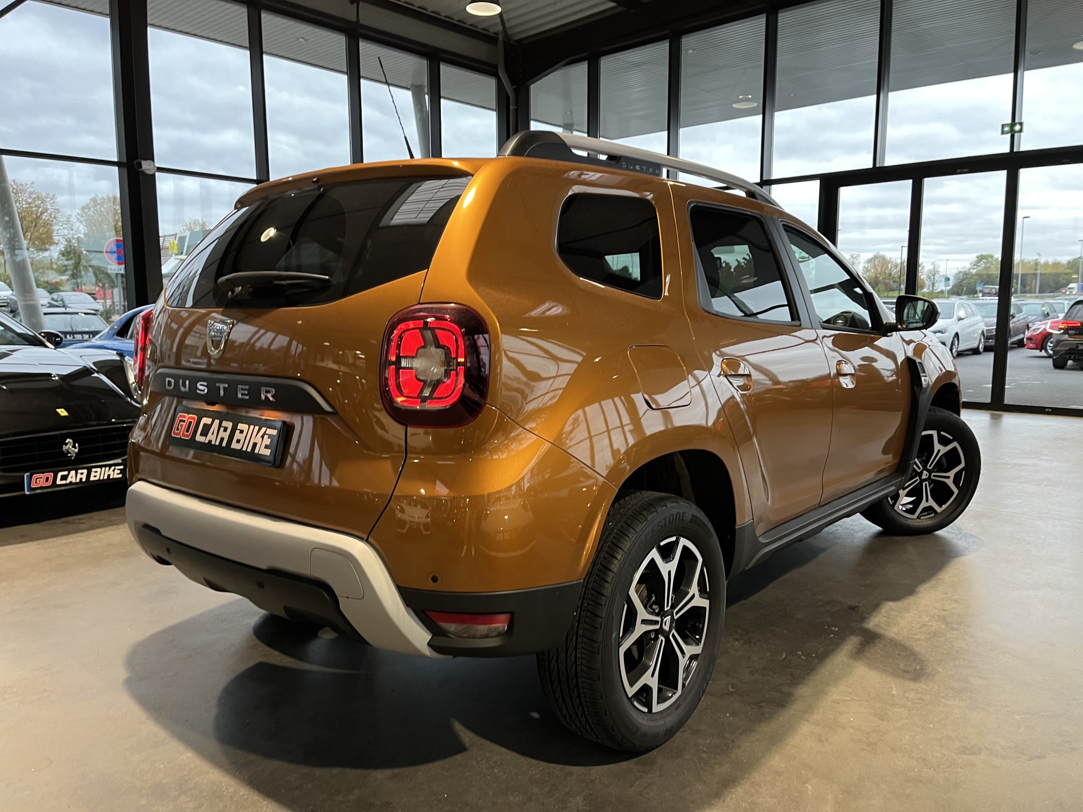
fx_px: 813
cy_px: 406
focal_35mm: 26
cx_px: 542
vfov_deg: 53.1
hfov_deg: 67.3
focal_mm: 5.1
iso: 100
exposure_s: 1/50
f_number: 1.6
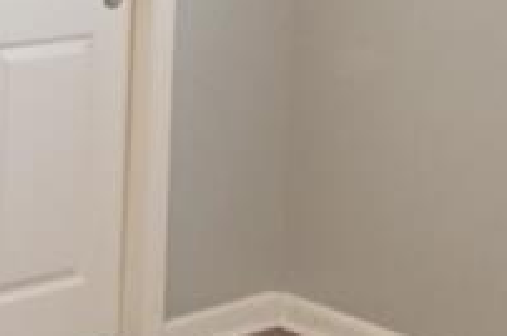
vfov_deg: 11.0
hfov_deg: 17.2
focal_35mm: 119
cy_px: -198
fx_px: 1673
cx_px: 233
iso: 1250
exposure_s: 1/60
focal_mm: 10
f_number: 3.5
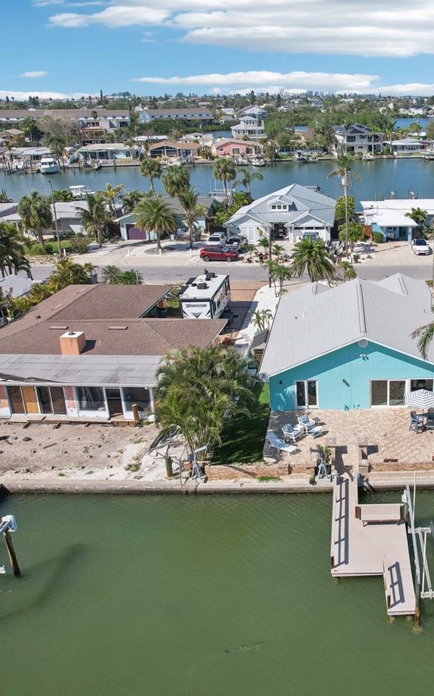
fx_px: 644
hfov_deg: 35.3
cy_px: 349
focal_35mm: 34
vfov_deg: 56.7
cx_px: 381
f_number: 2.8
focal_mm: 8.4
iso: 100
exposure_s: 1/2000
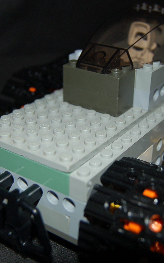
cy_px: 122
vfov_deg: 35.8
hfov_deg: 22.8
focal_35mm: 57
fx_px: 406
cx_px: 93
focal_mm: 23
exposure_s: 1/60
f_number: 3.8
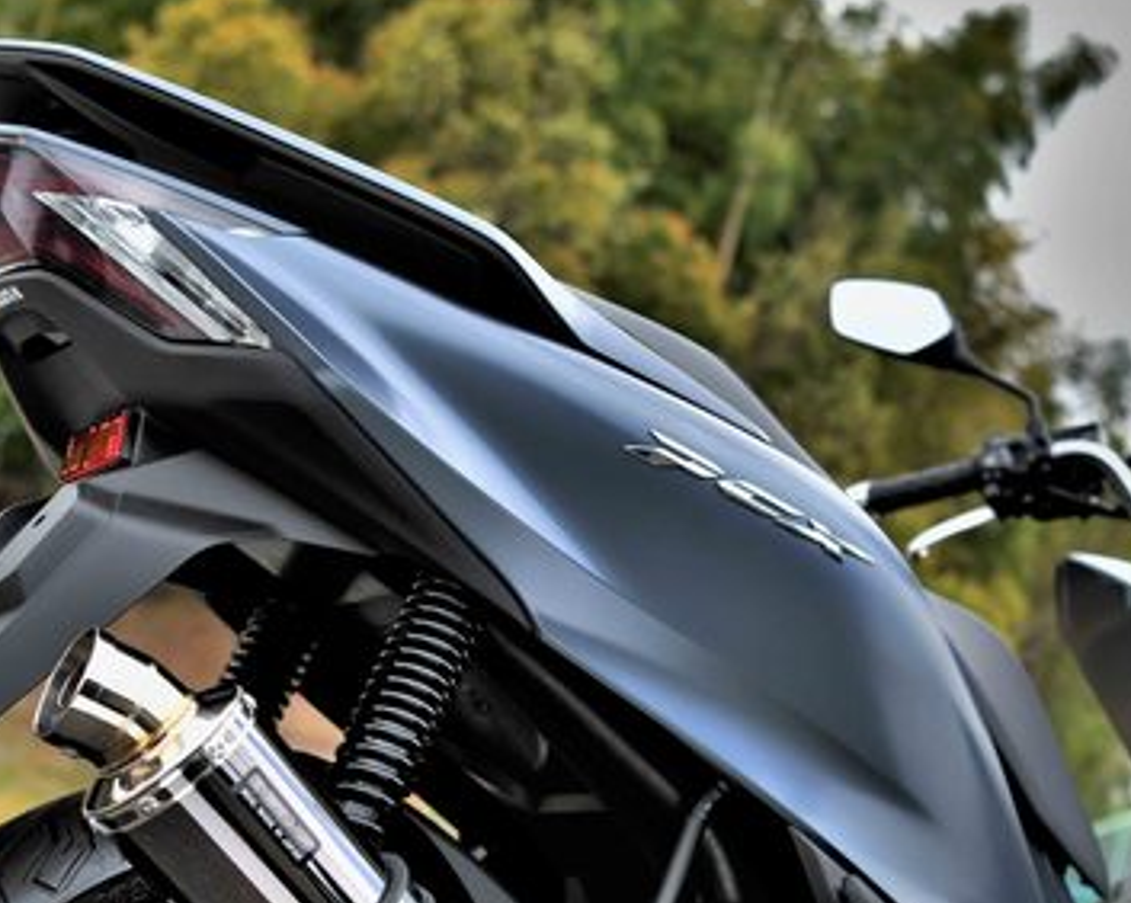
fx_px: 2208
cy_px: 809
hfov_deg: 28.6
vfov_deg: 22.6
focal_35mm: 66
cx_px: 692
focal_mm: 31
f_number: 2.8
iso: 500
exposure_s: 1/2000
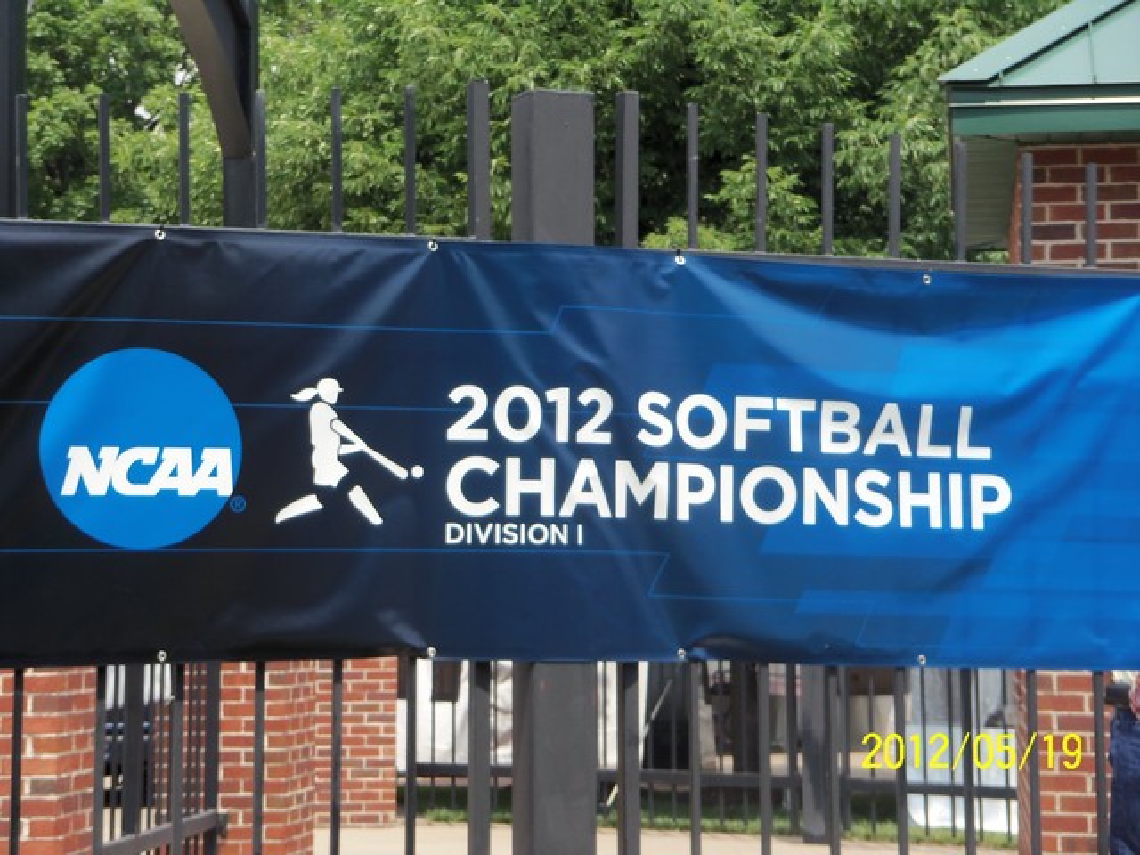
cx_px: 570
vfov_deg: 14.6
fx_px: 3326
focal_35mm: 101
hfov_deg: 19.4
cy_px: 428
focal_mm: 17.9
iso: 64
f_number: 5.3
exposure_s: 1/200
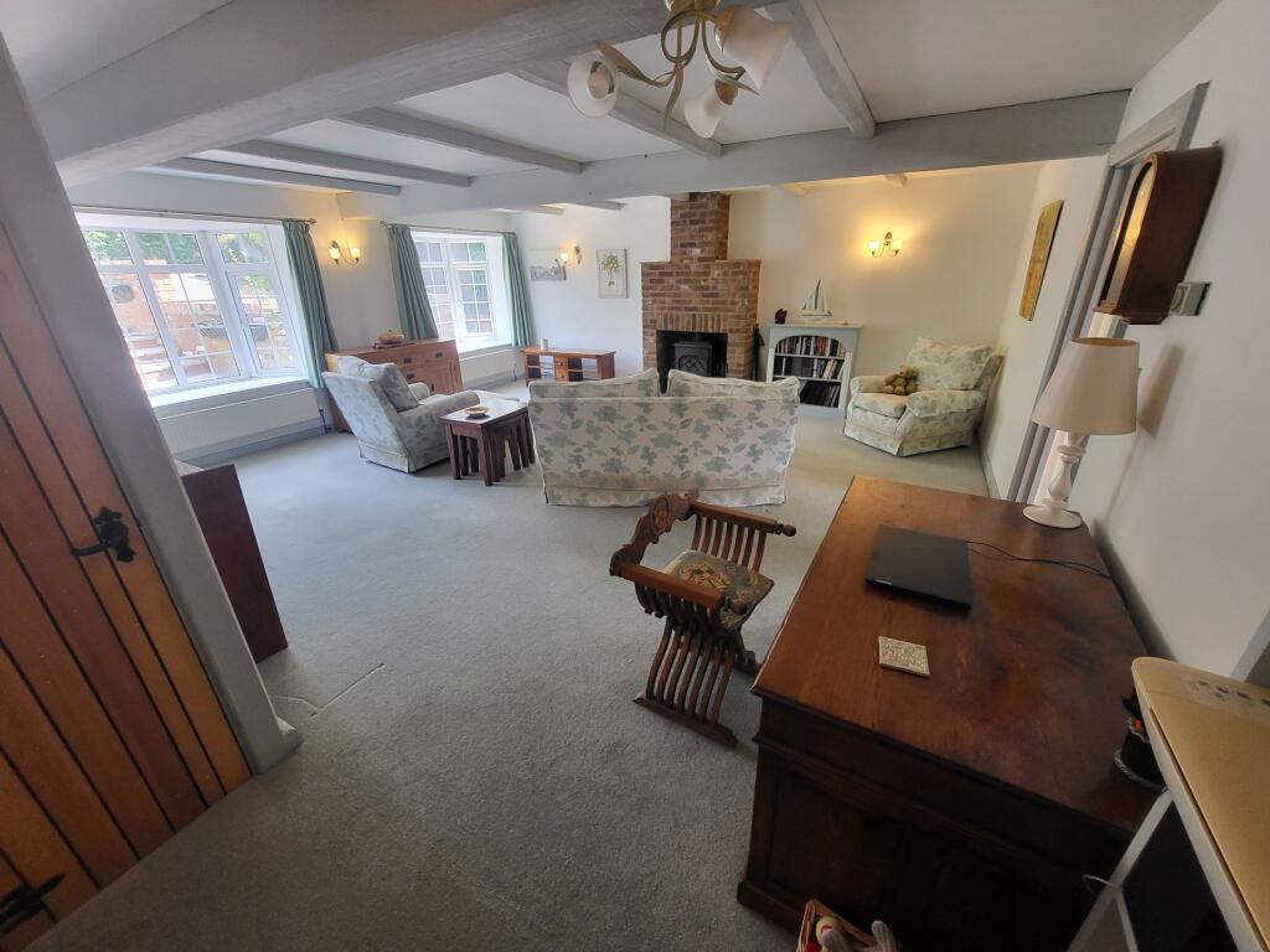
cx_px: 635
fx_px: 477
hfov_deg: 106.2
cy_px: 476
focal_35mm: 13
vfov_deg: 89.9
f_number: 2.2
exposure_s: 1/50
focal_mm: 1.74
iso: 160
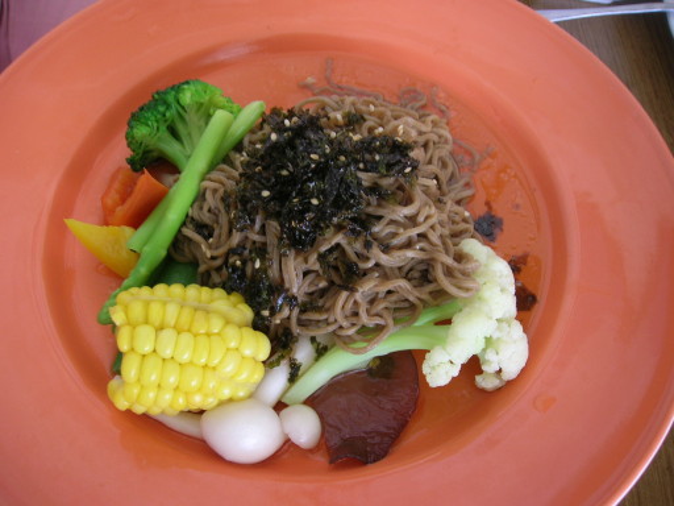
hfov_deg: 54.0
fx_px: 662
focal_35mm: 34
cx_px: 337
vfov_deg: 41.8
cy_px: 253
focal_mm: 5.7
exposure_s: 1/5.6
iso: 50
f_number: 2.9
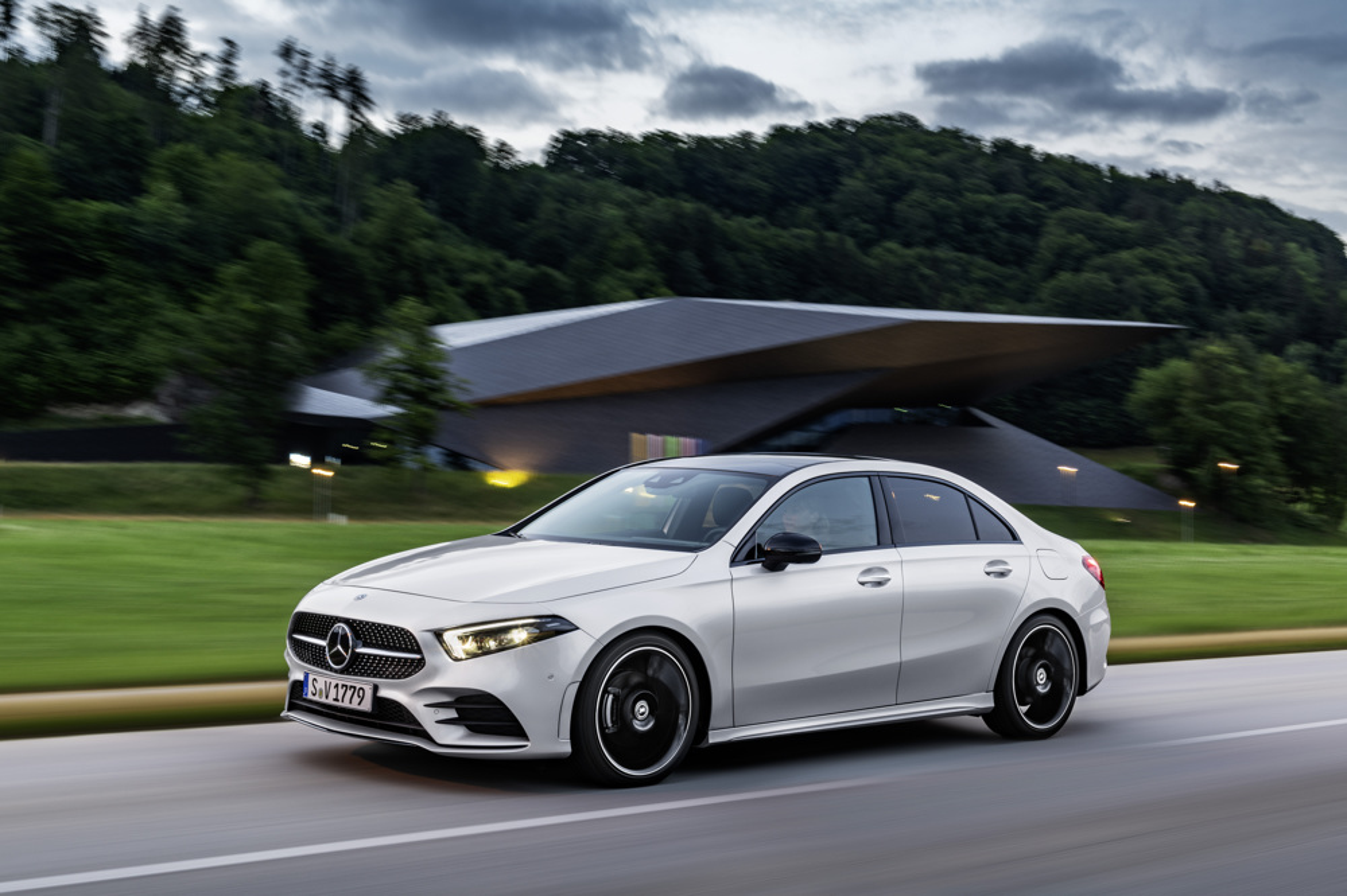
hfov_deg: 41.1
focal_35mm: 48
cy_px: 448
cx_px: 674
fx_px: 1795
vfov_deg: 28.1
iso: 100
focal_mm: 48
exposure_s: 3
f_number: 16
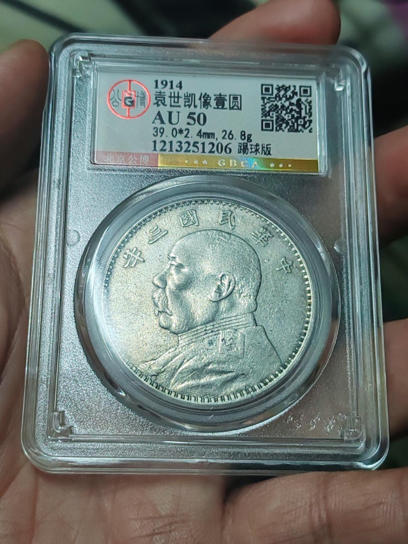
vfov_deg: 35.5
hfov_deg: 27.0
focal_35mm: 54
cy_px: 272
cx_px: 204
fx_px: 849
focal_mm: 6.12
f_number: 1.9
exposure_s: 1/100
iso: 1000
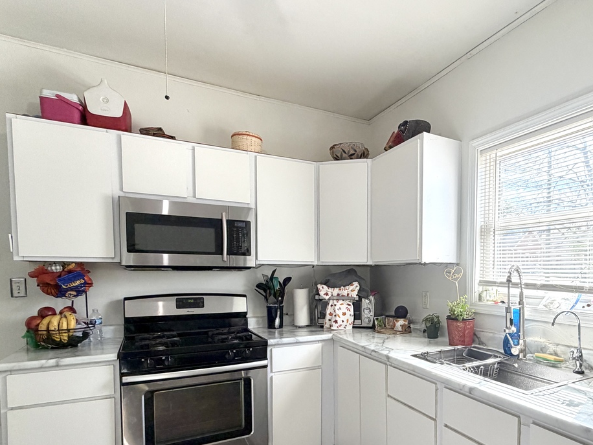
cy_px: 308
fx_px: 377
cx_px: 400
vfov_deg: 59.2
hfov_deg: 73.8
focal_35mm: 22
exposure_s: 1/120
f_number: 2.2
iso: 160
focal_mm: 2.22
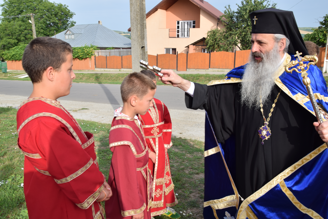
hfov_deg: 59.5
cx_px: 164
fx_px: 287
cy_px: 110
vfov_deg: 41.7
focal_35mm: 32
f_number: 9
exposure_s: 1/100
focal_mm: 21
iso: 100
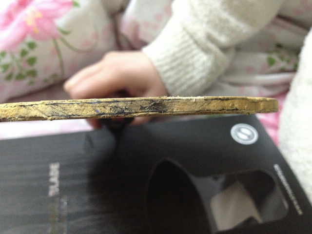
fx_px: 315
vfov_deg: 40.7
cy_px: 117
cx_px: 156
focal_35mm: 35
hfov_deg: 52.6
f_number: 2.4
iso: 400
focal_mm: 4.28
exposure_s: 1/17
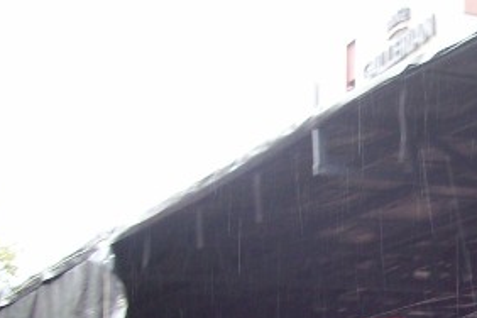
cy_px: 447
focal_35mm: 114
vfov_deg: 11.6
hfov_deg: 17.5
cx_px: 489
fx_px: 1510
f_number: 2.7
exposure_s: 1/64
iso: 80
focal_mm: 6
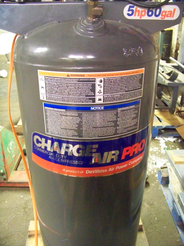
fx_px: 234
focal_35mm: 33
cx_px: 92
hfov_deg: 42.9
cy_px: 123
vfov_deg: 55.4
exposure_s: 1/10
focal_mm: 5.85
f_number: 2.8
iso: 1600
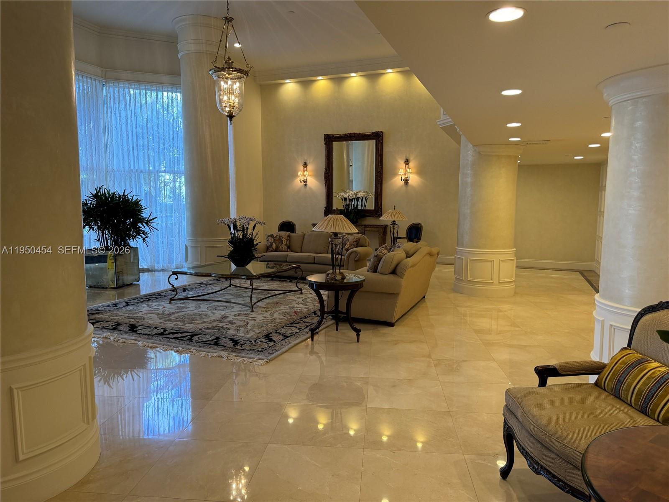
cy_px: 251
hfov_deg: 71.6
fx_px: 464
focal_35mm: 24
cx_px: 334
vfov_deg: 56.8
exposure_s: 1/120
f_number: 1.78
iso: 200
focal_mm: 6.76
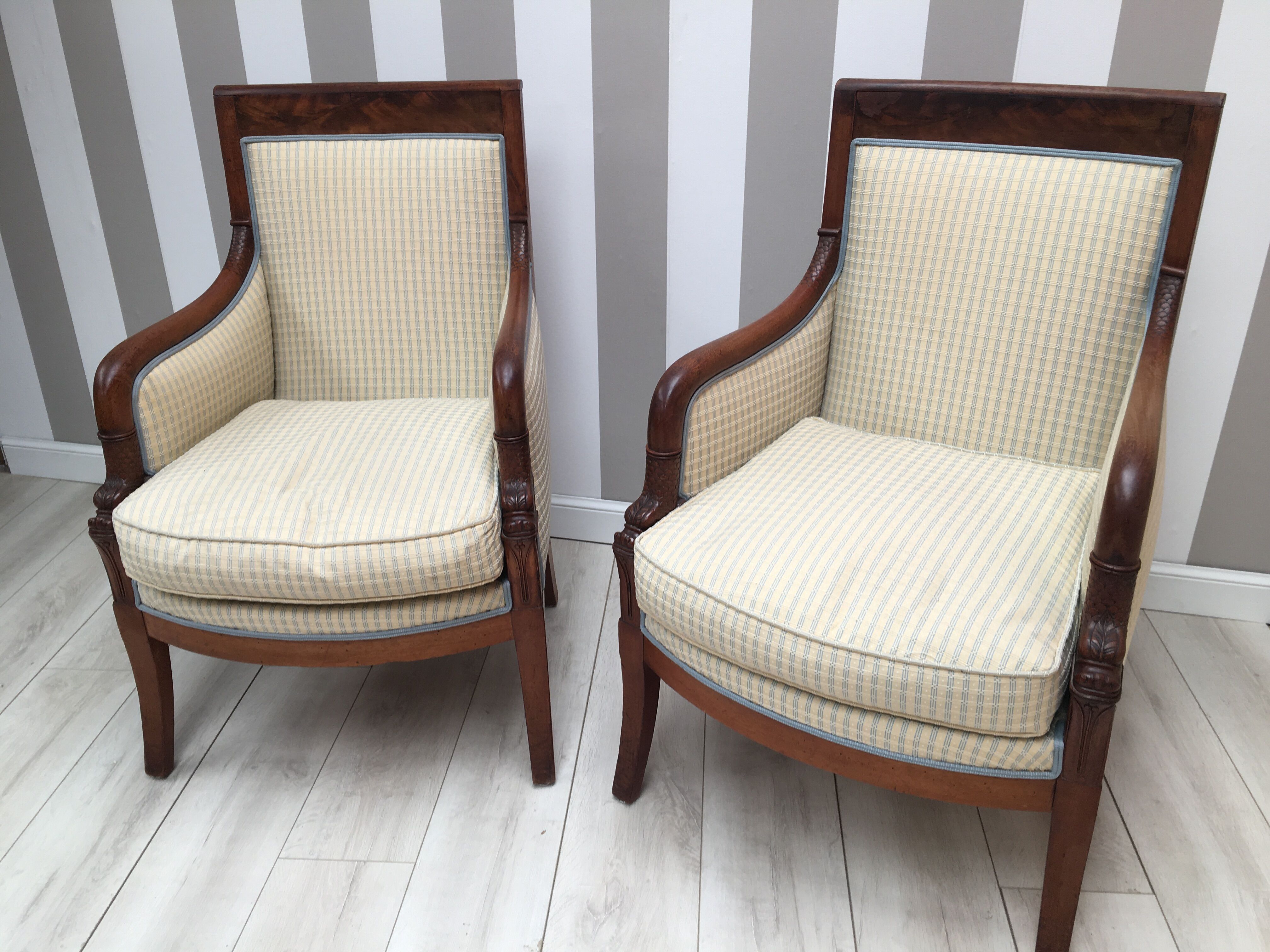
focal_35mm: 29
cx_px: 635
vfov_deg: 48.2
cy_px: 476
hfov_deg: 61.7
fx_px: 1064
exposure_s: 1/50
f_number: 2.2
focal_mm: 4.15
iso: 25
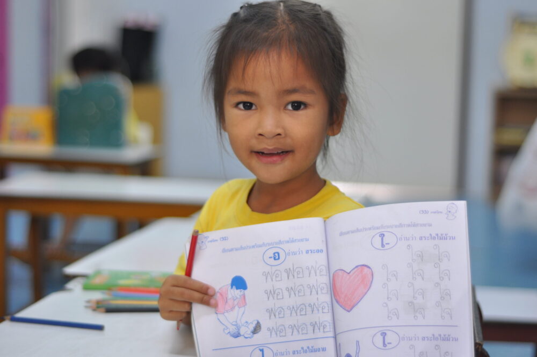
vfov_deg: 18.1
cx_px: 268
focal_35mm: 75
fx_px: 1117
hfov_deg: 27.0
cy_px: 178
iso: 320
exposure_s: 1/80
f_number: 1.8
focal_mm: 50
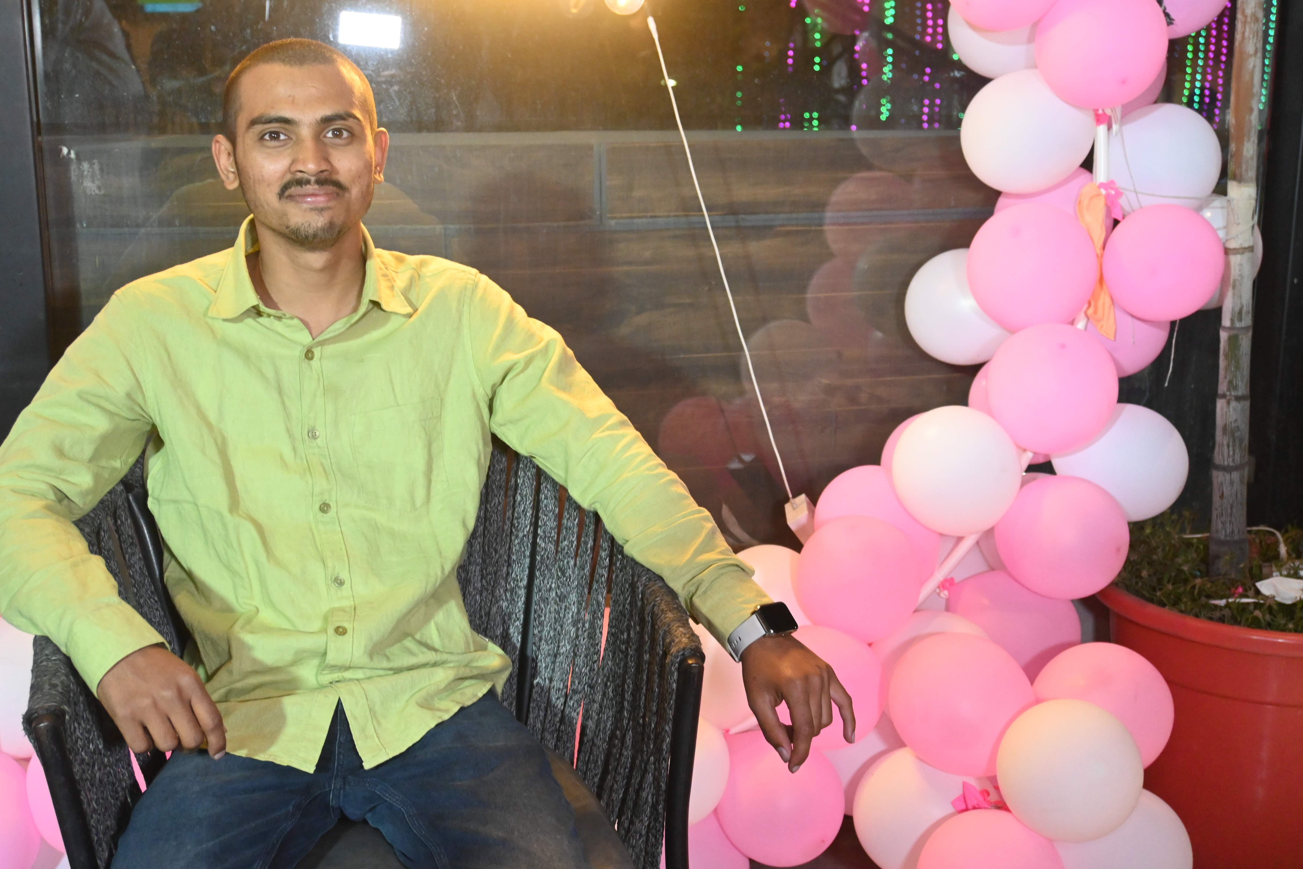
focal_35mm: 42
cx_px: 652
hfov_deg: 46.4
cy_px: 434
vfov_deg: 31.9
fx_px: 1520
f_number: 4.5
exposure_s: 1/80
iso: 3200
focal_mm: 28
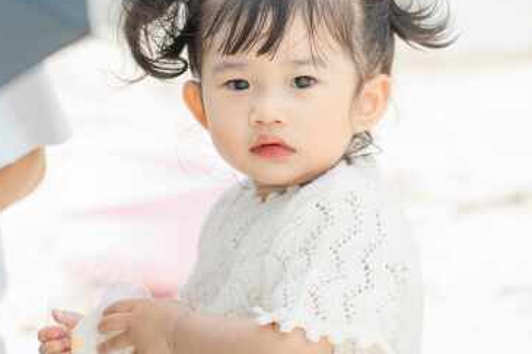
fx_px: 4859
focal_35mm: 329
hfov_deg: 6.3
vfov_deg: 4.2
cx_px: 178
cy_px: 183
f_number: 3.5
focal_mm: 150
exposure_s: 1/250
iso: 100
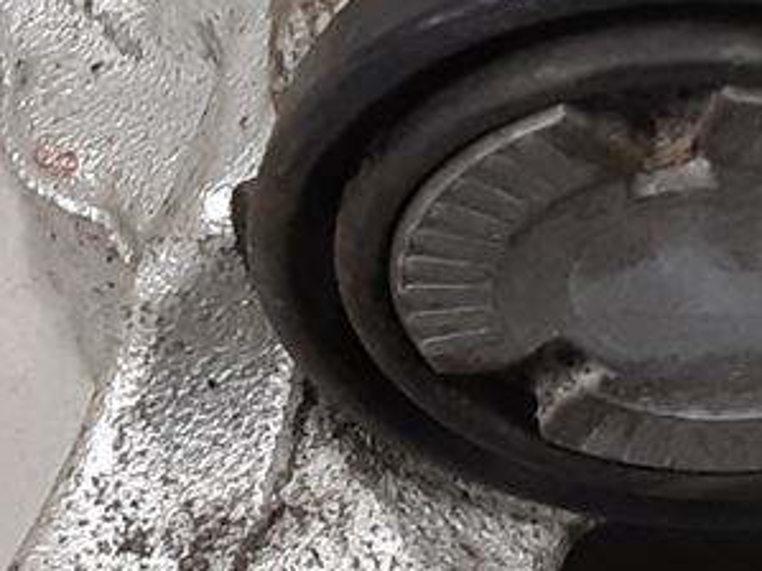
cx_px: 607
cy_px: 298
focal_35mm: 178
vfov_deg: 8.3
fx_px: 3917
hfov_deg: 11.1
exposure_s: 1/50
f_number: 1.7
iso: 200
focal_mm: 3.93
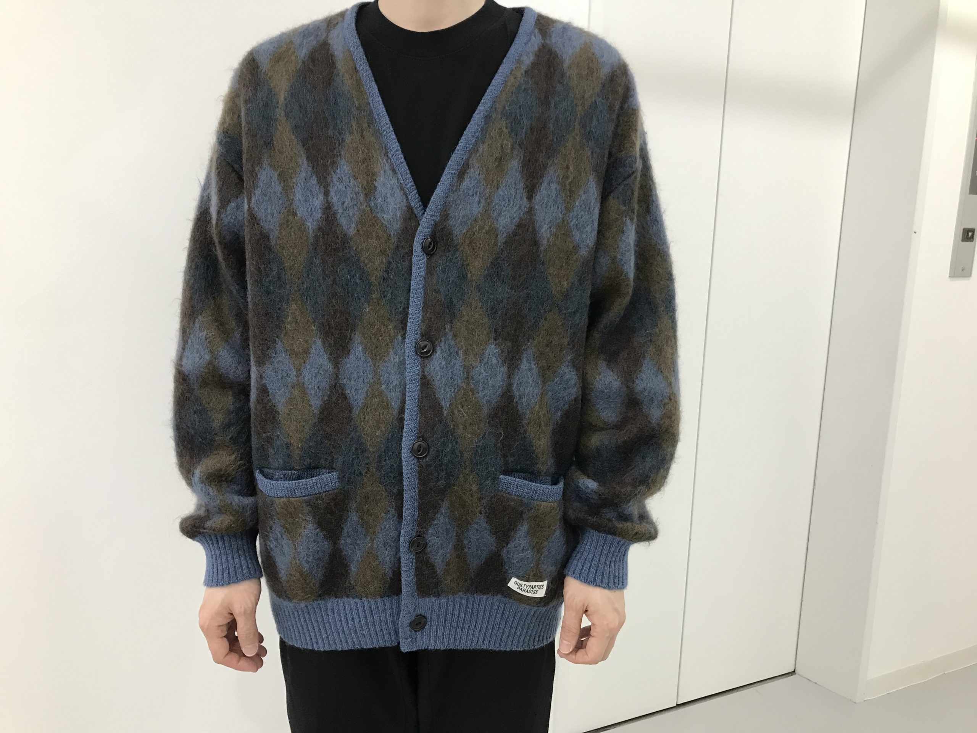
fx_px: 790
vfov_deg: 49.7
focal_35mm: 28
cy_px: 366
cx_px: 488
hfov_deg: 63.4
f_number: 1.8
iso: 40
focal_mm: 3.99
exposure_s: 1/20
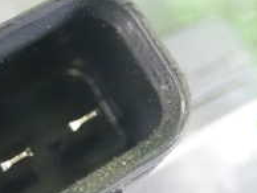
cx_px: -17
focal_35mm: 142
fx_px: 1056
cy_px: 157
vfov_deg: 10.4
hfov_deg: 13.6
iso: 1600
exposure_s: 1/50
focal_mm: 8.41
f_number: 3.1
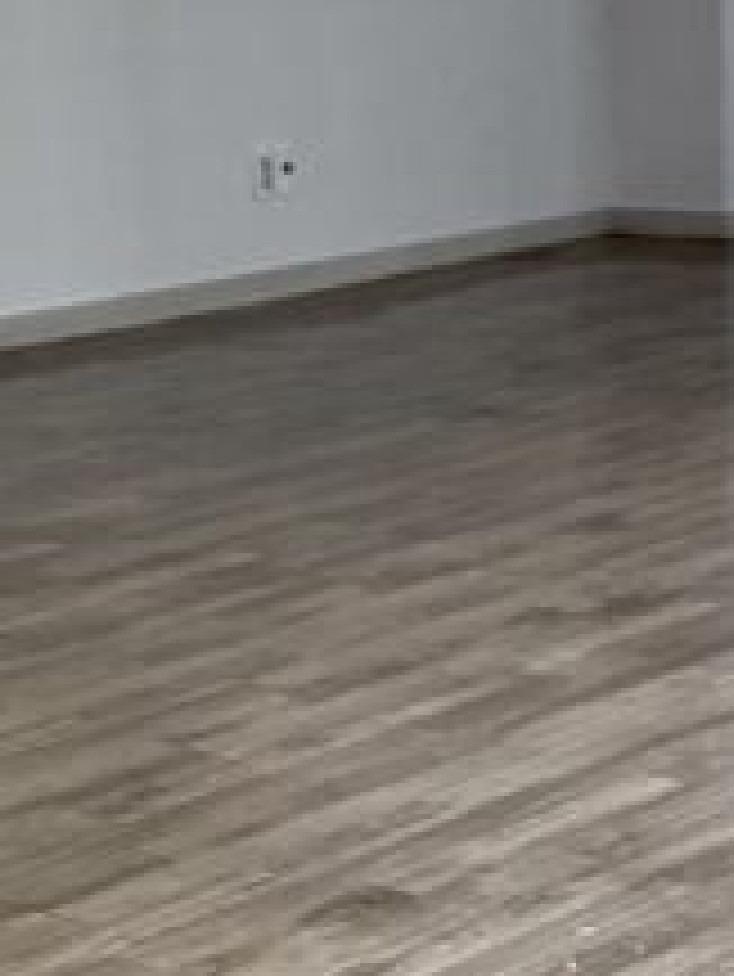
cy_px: 895
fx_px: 3192
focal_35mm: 113
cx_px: 576
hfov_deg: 13.1
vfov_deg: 17.1
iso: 160
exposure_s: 1/120
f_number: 1.78
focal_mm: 6.86
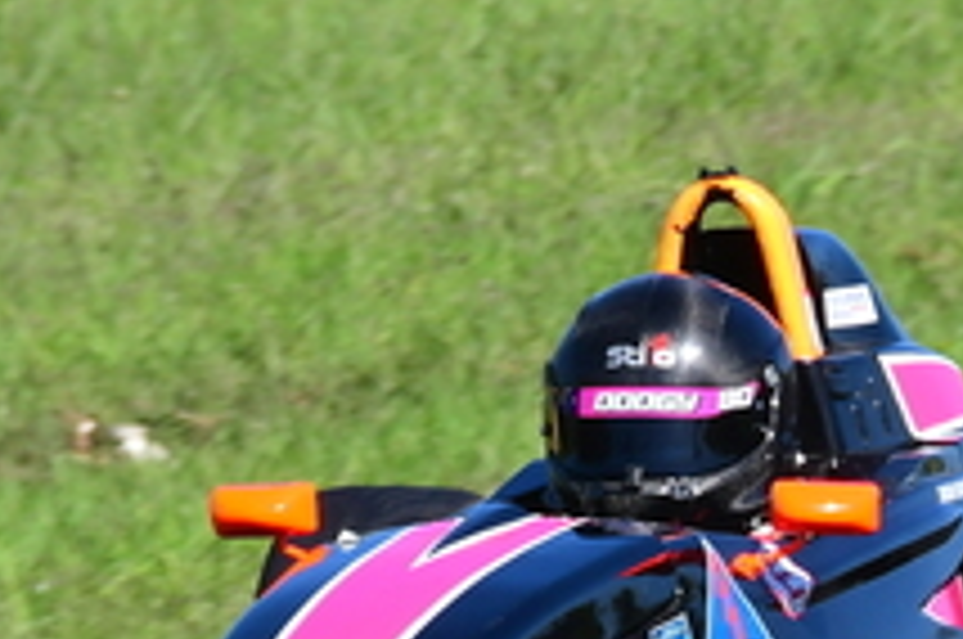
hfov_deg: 0.7
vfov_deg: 0.5
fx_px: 75054
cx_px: 990
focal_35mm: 2810
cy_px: 668
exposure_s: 1/640
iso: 500
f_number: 11
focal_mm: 500
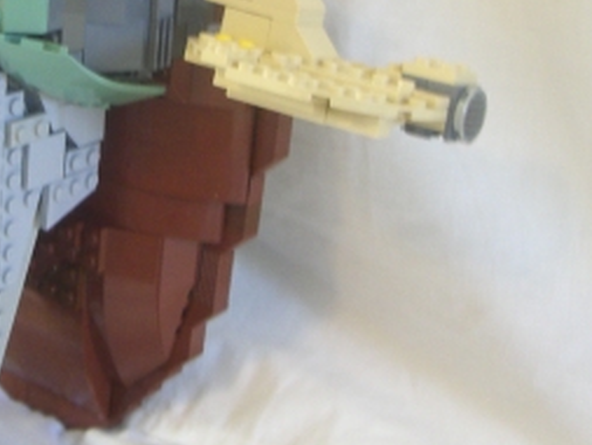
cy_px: 63
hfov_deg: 20.2
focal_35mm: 96
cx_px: 108
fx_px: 1643
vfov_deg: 15.3
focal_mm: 6.2
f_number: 2.7
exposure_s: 1/13
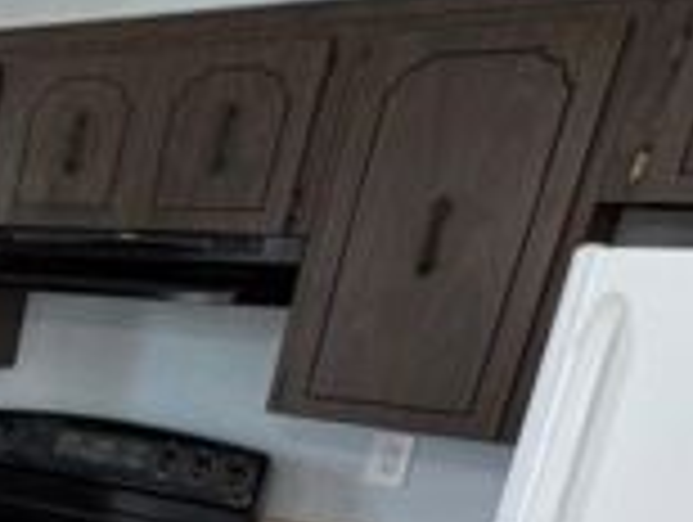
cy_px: 616
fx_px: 1163
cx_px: -454
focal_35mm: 58
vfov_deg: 23.3
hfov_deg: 23.3
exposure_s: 1/60
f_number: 2.2
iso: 320
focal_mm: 2.22
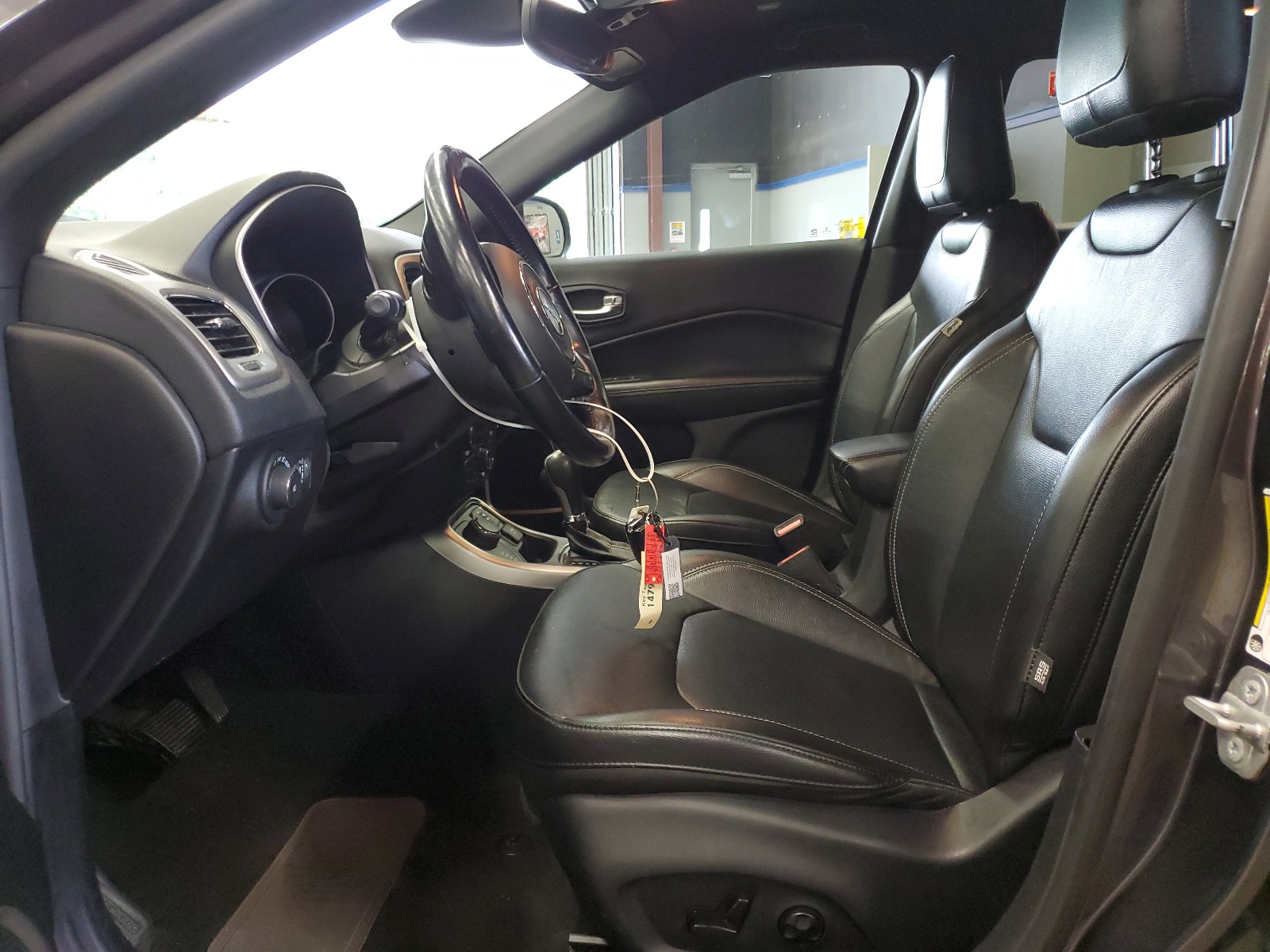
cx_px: 635
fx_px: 954
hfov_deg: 67.3
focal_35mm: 26
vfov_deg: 53.1
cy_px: 476
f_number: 1.5
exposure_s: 1/30
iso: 333
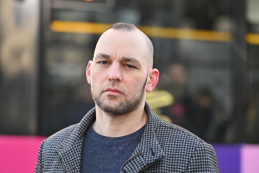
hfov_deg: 14.7
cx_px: 130
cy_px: 86
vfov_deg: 9.8
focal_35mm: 140
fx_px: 1007
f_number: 3.5
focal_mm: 140
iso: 125
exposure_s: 1/160
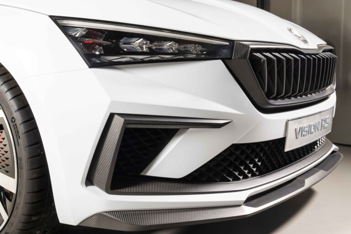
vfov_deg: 26.5
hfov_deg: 38.9
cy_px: 117
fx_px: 497
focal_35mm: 51
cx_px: 176
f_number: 13
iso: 400
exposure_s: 1/1.67
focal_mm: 51
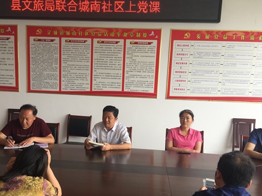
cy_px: 130
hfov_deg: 47.7
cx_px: 115
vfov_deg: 36.5
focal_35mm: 39
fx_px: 295
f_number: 2.2
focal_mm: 4.15
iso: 40
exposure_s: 1/100
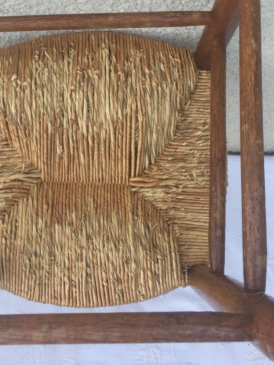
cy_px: 93
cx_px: 99
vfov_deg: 40.9
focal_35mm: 45
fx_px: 475
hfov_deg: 32.0
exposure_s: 1/258
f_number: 2.2
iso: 32
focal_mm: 4.15
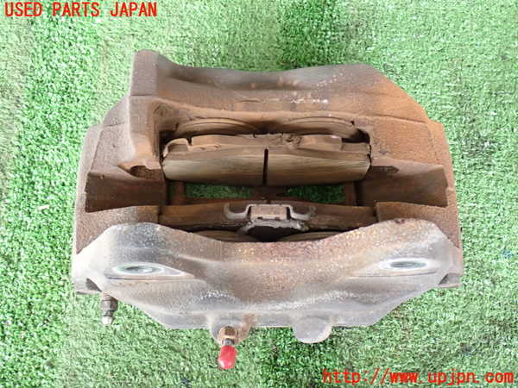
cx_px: 259
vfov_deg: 30.9
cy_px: 194
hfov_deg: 40.4
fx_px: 703
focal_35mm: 47
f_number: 3.1
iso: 500
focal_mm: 8.4
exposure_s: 1/50
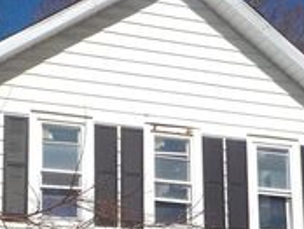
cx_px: 124
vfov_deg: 16.6
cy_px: 256
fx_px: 756
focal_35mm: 86
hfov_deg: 22.7
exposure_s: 1/1000
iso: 125
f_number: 6.6
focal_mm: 4.1
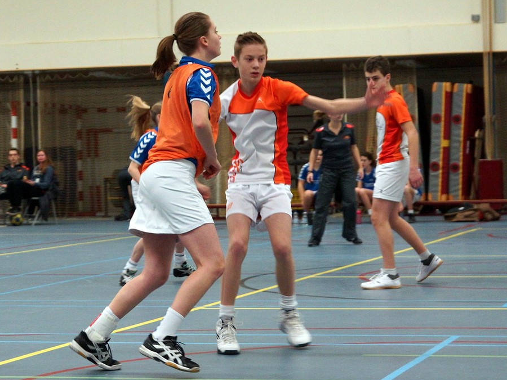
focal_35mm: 82
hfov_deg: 23.8
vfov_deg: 18.0
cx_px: 271
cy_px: 191
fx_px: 1201
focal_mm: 50
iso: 1250
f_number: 3.2
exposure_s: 1/160
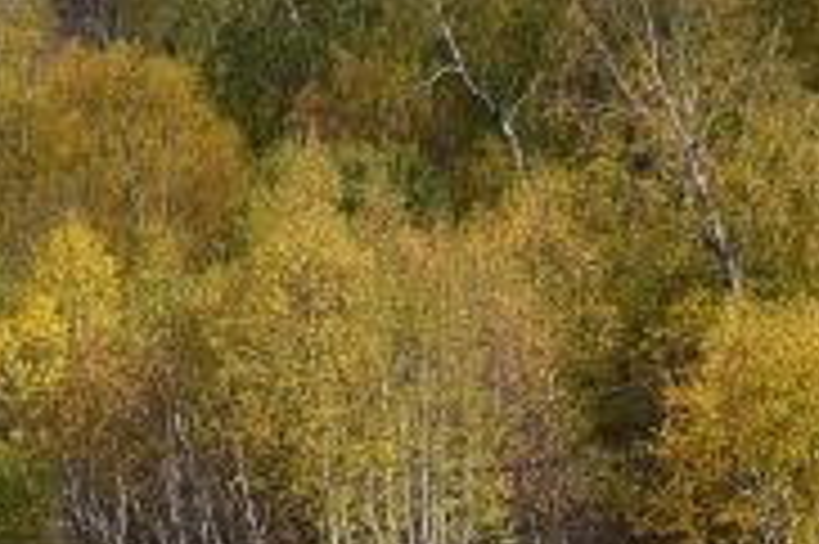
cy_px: 1400
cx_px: -279
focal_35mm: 358
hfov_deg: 5.7
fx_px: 8137
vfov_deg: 3.8
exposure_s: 1/125
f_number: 9
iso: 100
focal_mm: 50
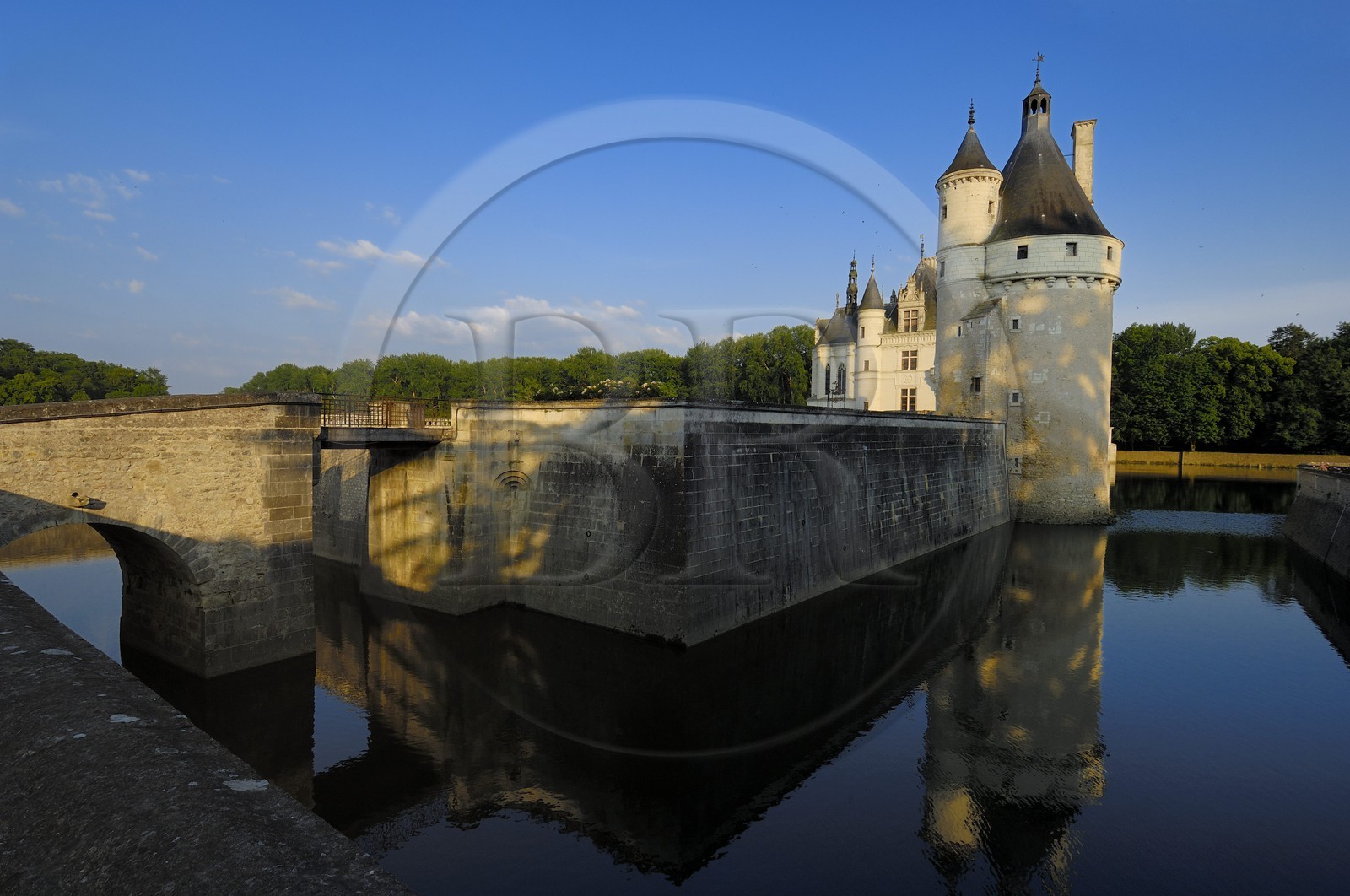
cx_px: 675
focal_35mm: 18
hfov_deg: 90.1
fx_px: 674
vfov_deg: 67.2
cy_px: 448
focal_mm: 12
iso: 100
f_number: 9.5
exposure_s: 1/125
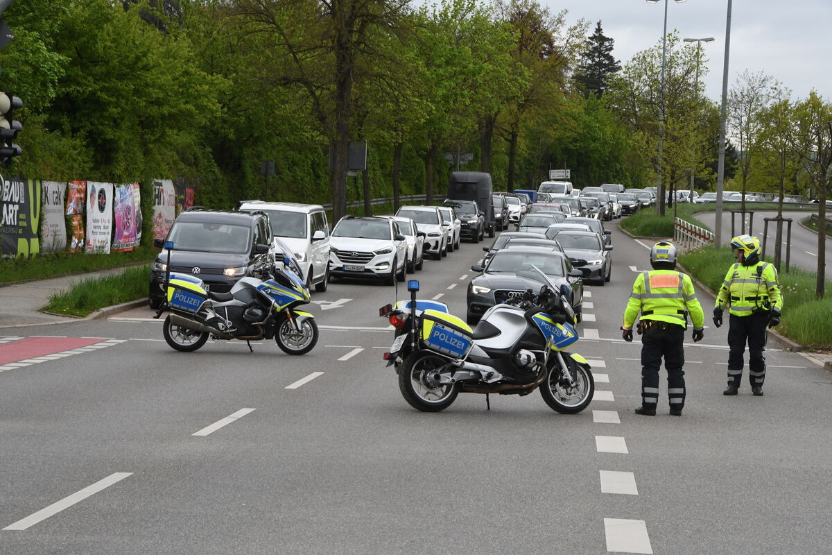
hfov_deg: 20.9
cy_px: 278
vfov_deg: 14.0
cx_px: 416
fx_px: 2253
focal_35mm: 98
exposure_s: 1/250
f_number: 14
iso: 640
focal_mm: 65
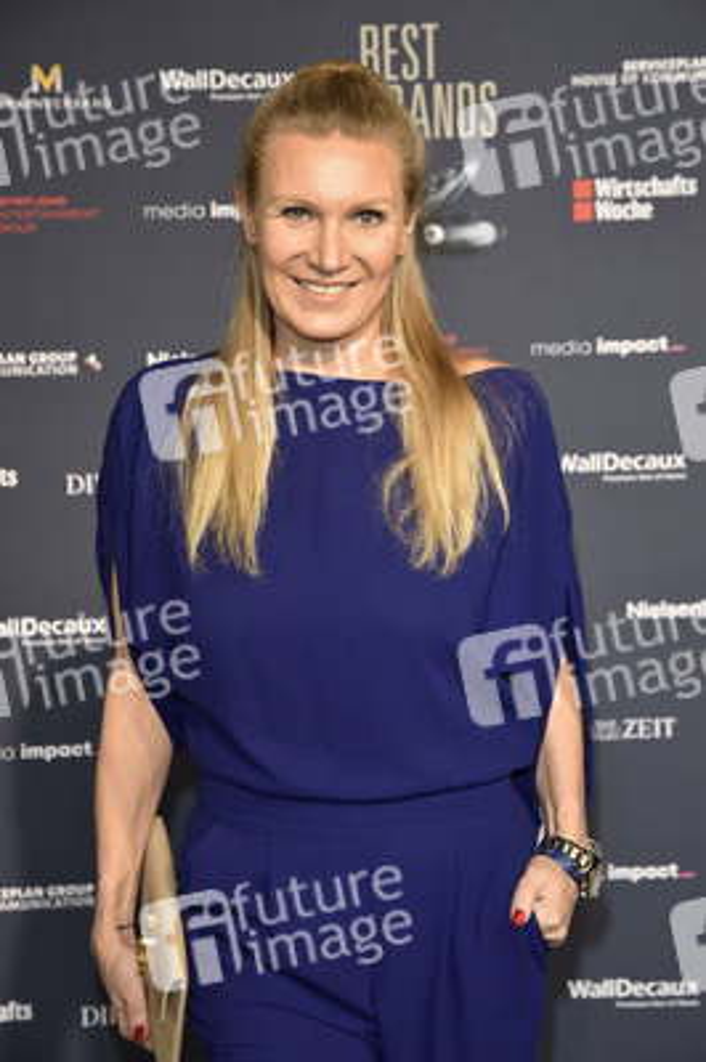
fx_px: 2799
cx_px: 353
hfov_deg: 14.4
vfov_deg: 21.5
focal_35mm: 95
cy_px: 531
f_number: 7.1
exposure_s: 1/250
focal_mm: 95
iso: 1250
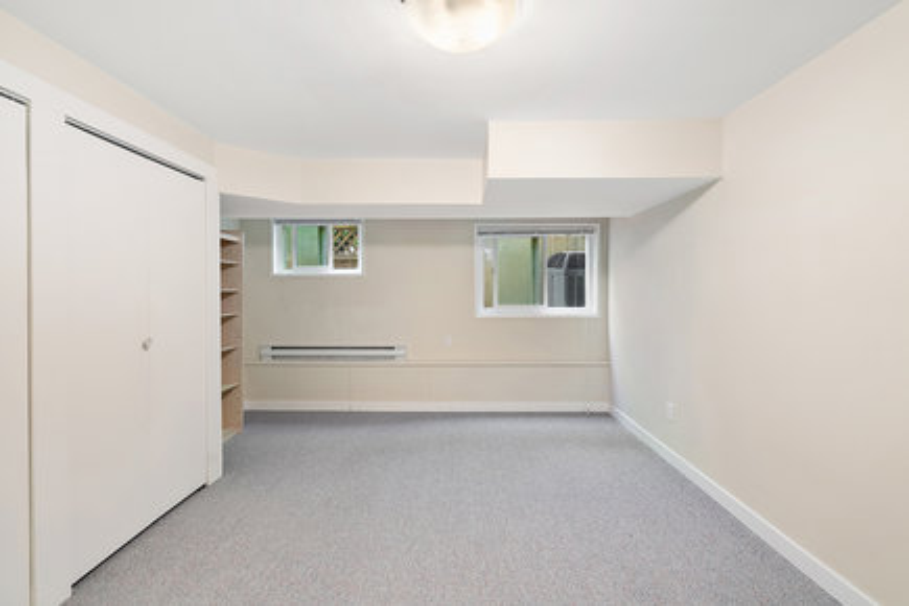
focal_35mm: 16
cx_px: 454
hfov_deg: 96.7
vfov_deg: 73.7
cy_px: 303
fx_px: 404
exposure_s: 1/1.25
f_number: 7.1
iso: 400
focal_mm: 16
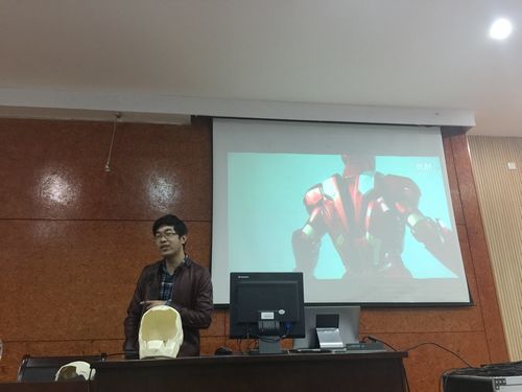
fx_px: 437
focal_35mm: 29
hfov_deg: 61.7
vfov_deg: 48.2
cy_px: 196
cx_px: 261
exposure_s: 1/8
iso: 125
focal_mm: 4.15
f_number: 2.2
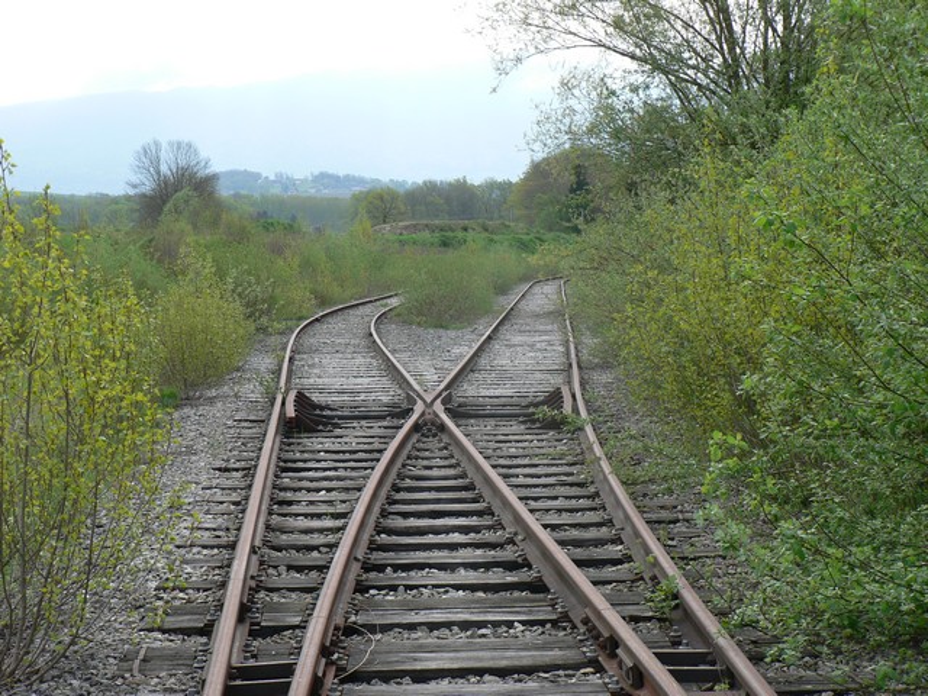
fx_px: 1930
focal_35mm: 72
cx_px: 464
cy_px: 348
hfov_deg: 27.0
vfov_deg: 20.4
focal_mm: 12
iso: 80
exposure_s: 1/200
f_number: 4
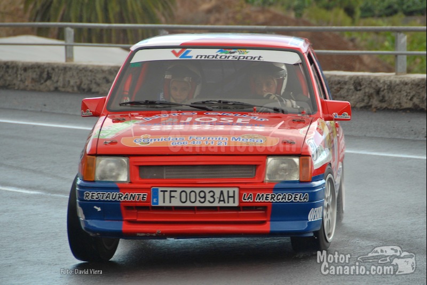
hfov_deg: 9.1
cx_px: 214
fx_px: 2670
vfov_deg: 6.1
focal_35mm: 225
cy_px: 142
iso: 200
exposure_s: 1/200
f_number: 5.6
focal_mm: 150
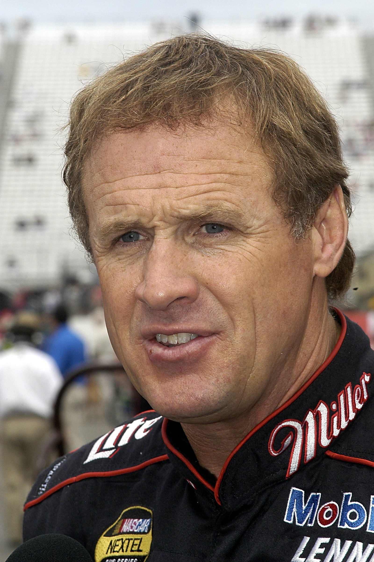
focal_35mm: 202
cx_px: 187
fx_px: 3161
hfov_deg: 6.8
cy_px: 281
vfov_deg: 10.2
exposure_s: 1/180
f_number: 16
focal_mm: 135
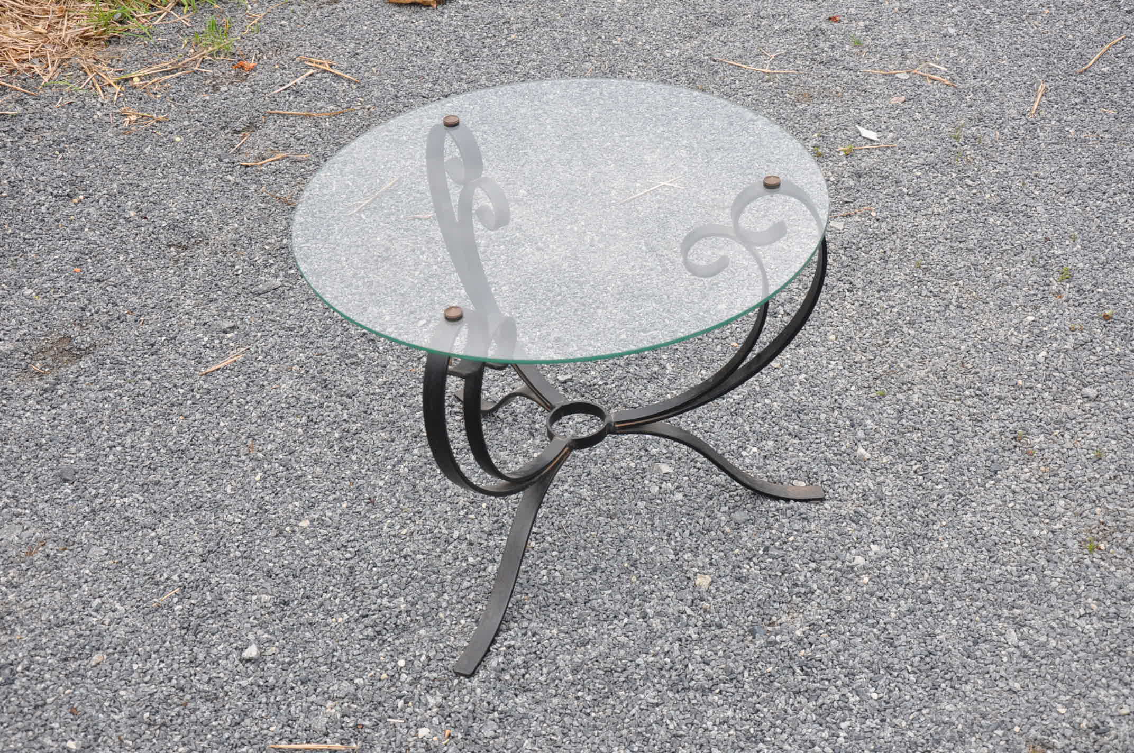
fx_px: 1652
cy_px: 376
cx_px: 567
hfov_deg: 37.9
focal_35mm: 52
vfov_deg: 25.7
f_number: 8
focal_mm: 35
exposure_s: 1/250
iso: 320
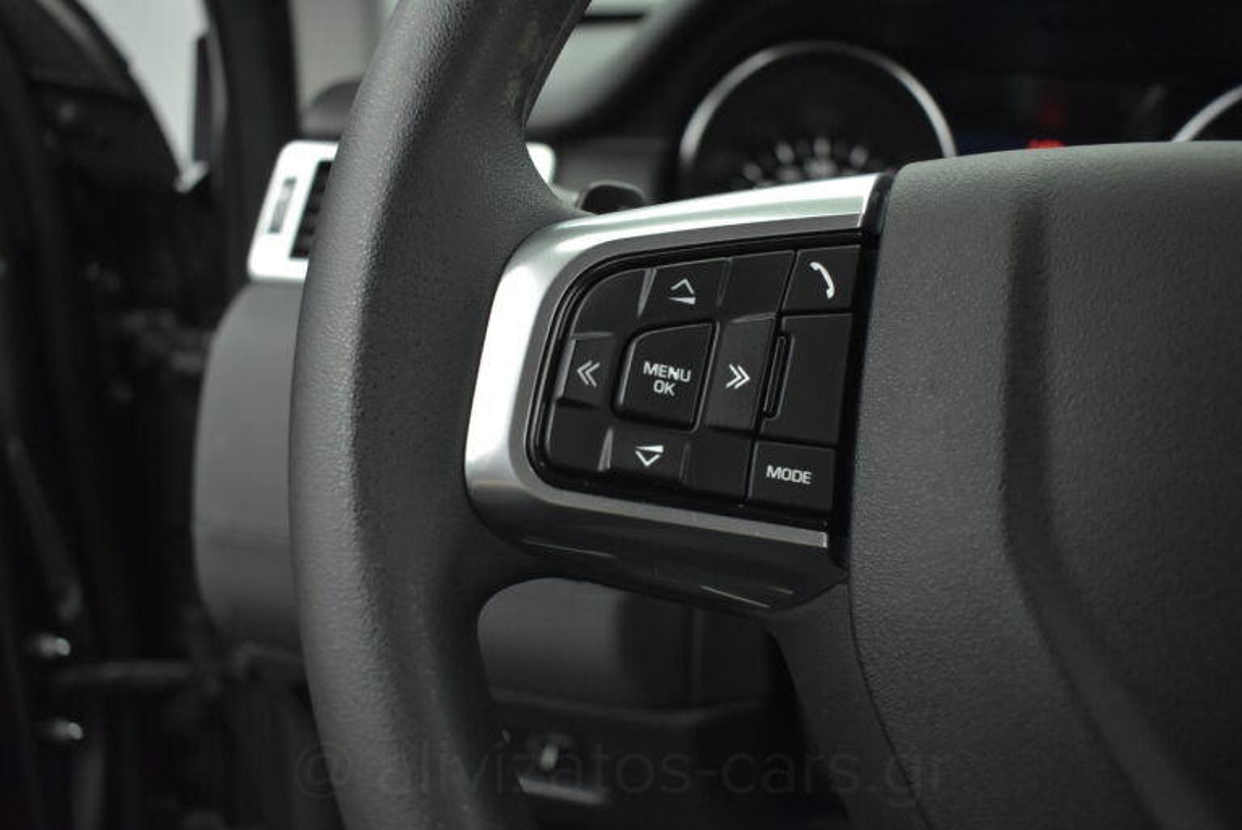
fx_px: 1087
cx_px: 621
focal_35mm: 32
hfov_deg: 59.5
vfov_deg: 41.8
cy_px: 415
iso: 1600
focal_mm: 21
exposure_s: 1/80
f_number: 3.8
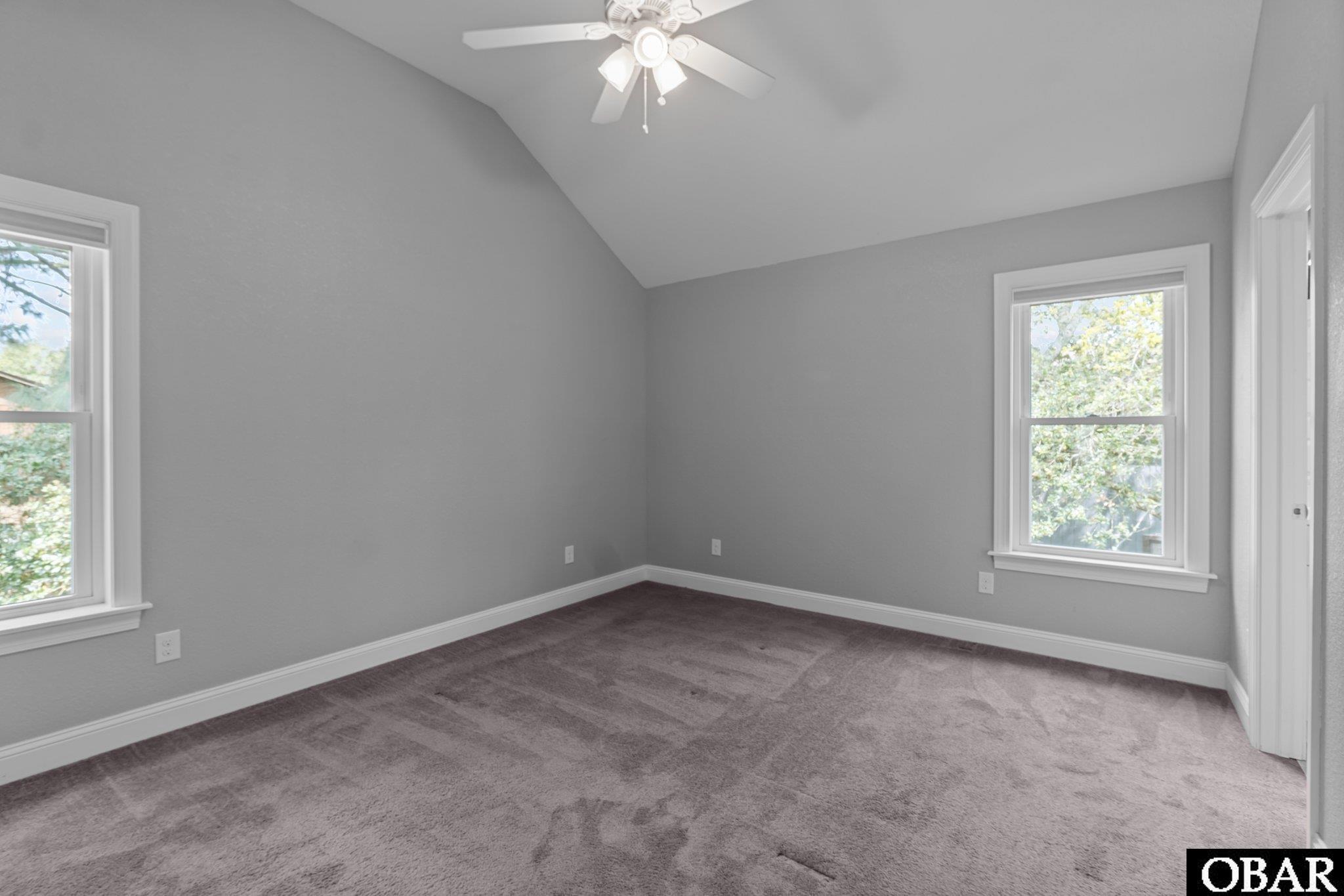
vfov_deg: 77.3
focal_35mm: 15
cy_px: 448
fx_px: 560
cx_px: 672
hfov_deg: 100.4
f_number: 8
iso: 100
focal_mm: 10
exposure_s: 1.3
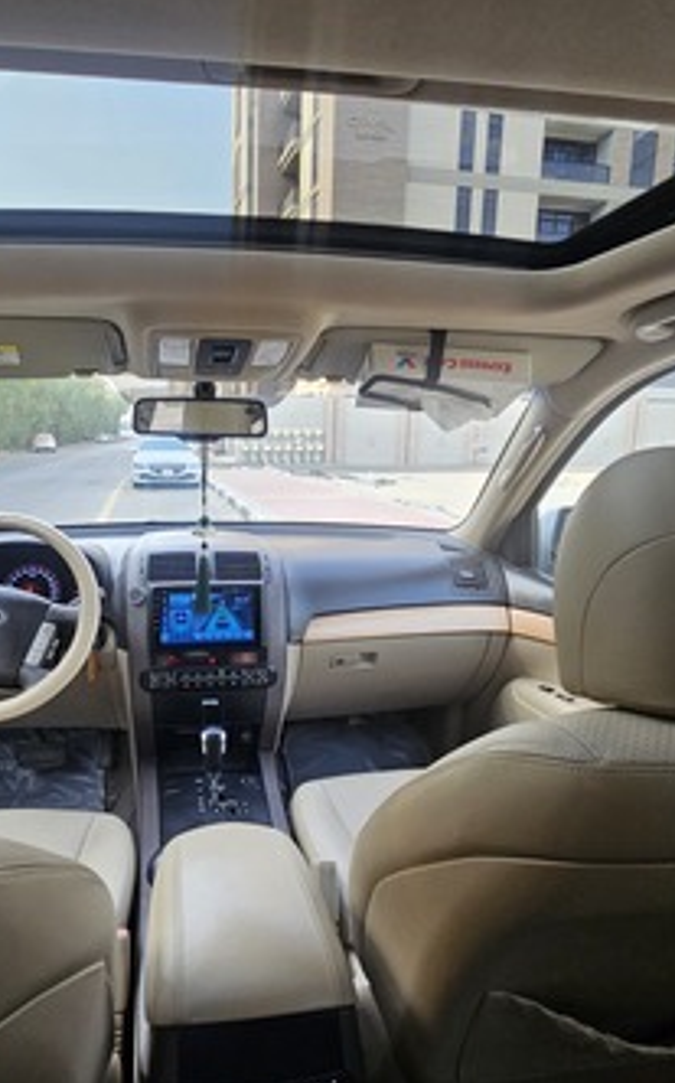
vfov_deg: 88.0
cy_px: 533
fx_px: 560
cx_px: 233
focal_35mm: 19
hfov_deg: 60.9
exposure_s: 1/359
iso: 160
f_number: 2.2
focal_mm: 2.2
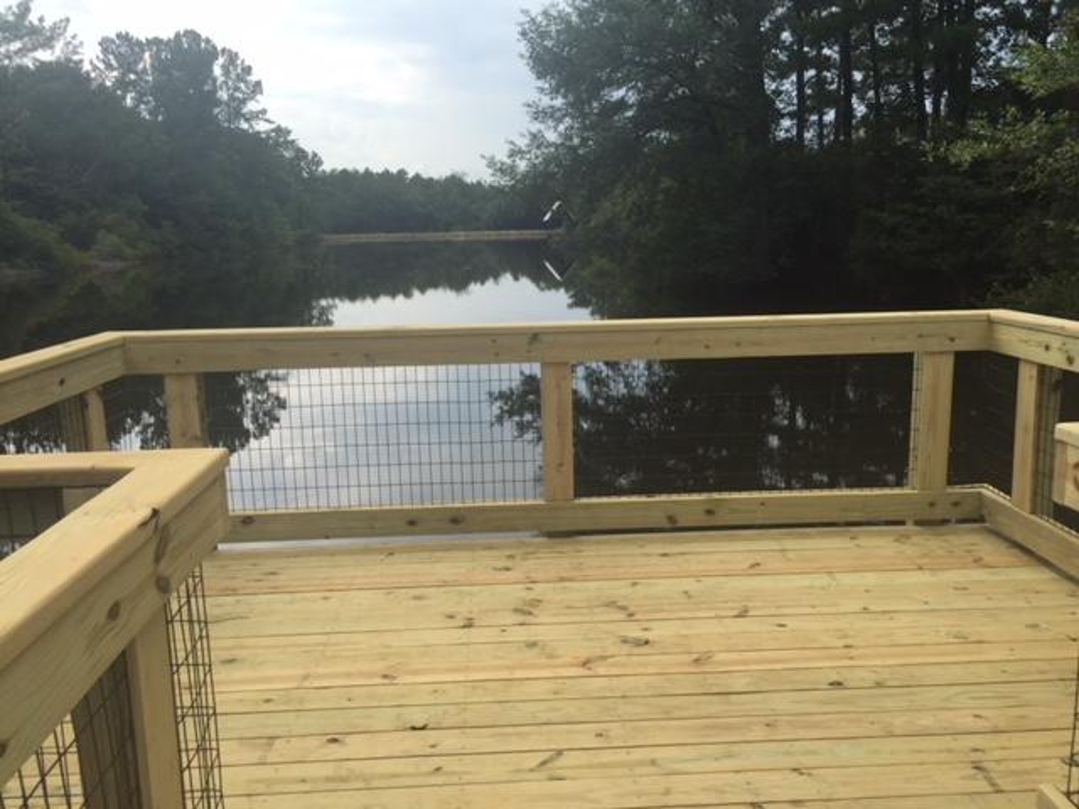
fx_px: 904
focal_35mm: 29
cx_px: 540
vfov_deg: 48.2
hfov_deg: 61.7
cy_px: 404
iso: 32
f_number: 2.2
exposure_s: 1/1041
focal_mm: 4.15
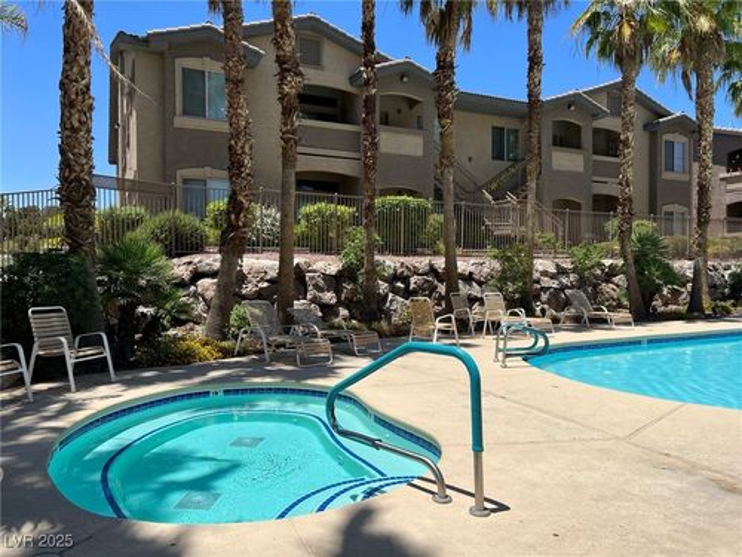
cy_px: 278
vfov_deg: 53.1
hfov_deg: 67.3
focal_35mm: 26
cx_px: 371
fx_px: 557
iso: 50
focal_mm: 5.7
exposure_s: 1/4115
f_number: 1.5
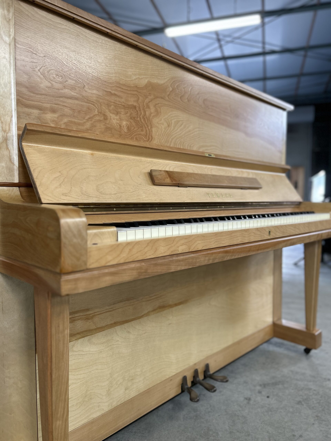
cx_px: 166
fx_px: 331
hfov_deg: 53.1
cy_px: 220
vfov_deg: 67.3
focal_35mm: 26
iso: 80
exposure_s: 1/120
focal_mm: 5.7
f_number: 1.5
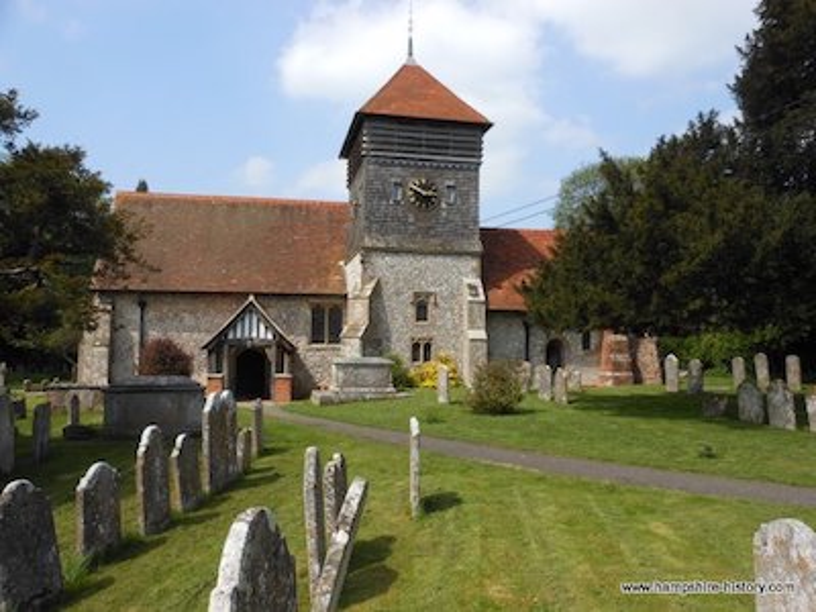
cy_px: 306
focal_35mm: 28
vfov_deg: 49.7
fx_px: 660
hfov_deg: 63.4
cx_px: 408
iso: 80
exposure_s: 1/640
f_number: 3.7
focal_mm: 5
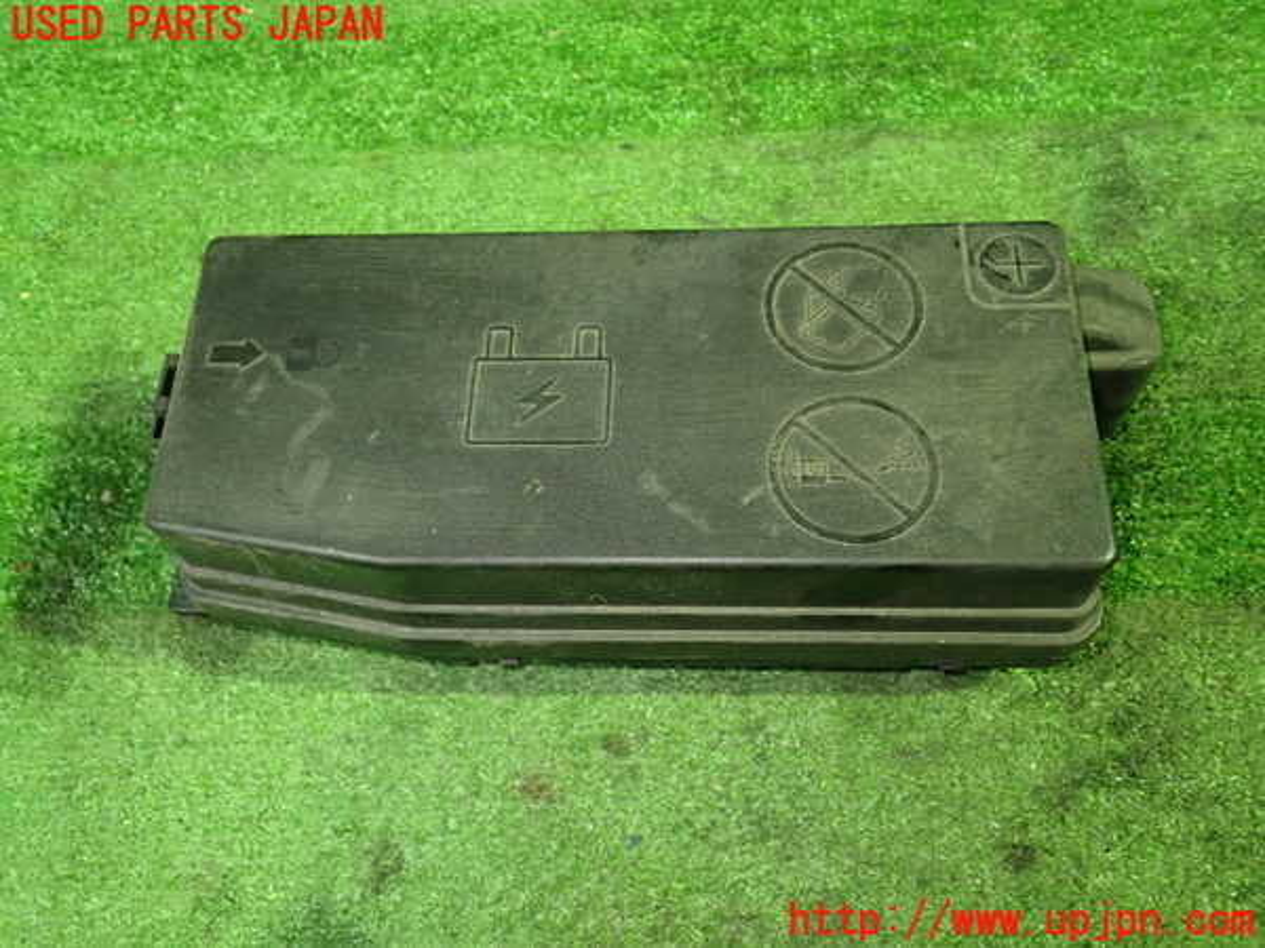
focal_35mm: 30
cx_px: 632
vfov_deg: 46.8
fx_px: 1096
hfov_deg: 60.0
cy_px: 474
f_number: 2.3
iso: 800
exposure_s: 1/30
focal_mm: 5.4
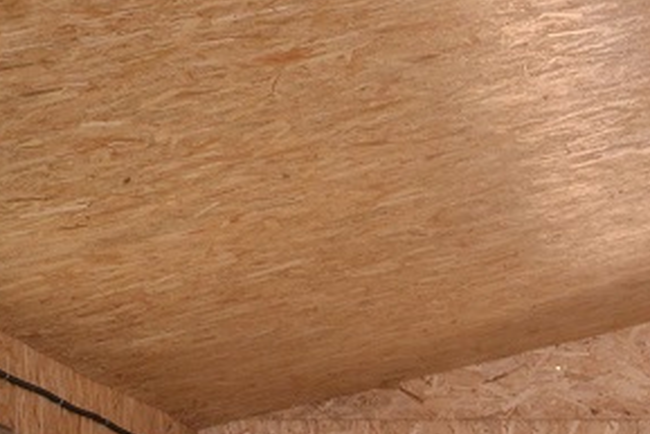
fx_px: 2475
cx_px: 956
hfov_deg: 14.1
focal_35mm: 137
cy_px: 877
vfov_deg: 9.4
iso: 400
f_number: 5
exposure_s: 1/100
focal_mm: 22
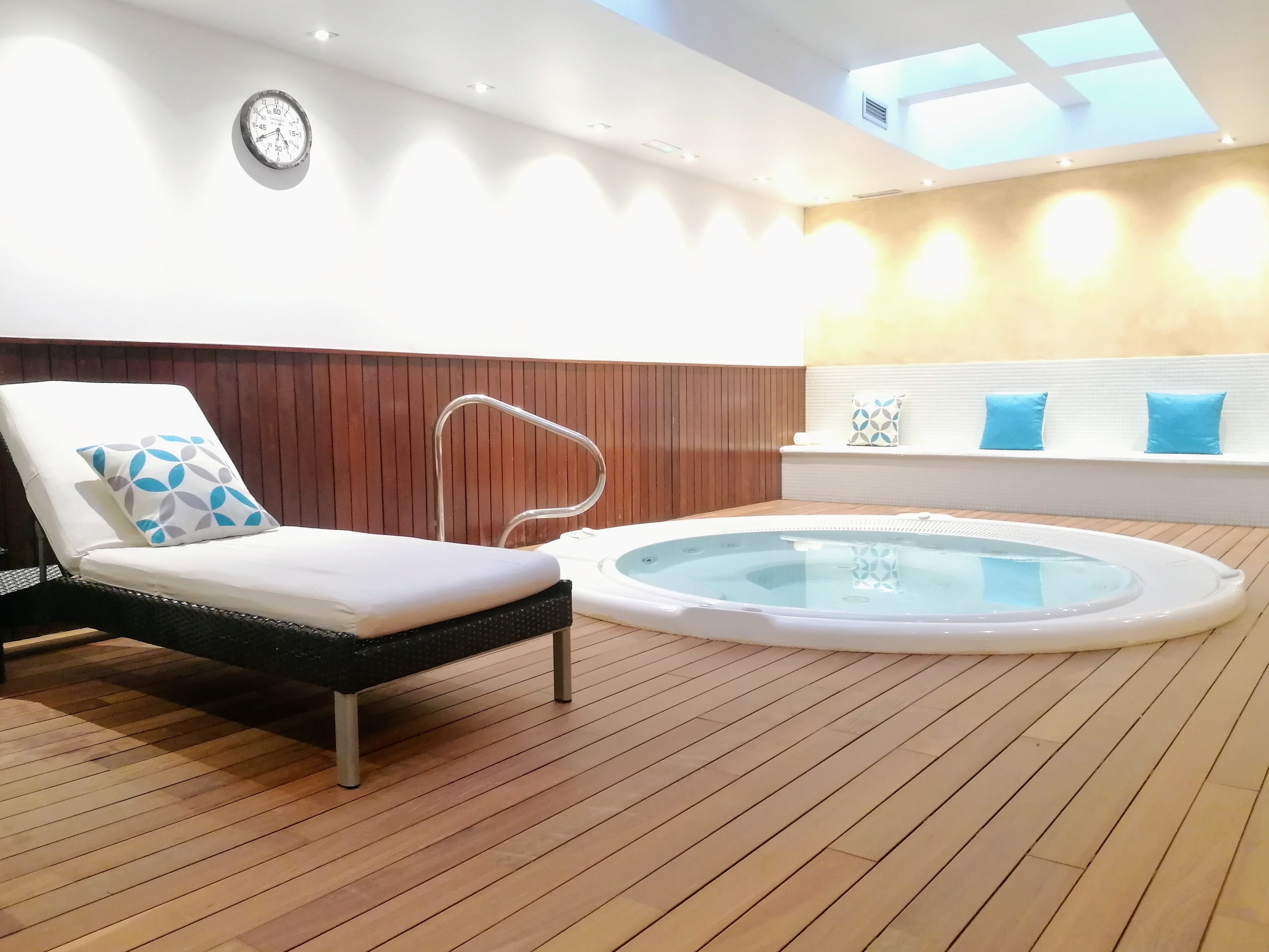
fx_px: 1026
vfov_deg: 49.7
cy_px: 473
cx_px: 630
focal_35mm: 28
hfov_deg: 63.4
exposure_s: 1/33.3
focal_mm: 4.75
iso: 320
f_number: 1.8
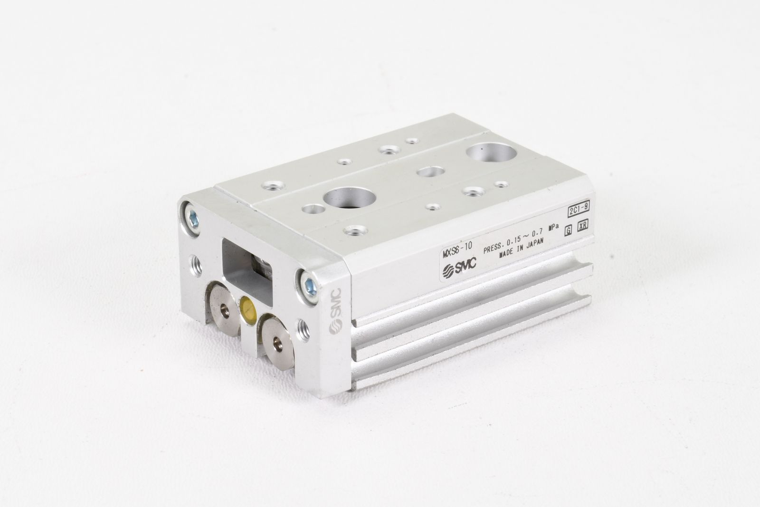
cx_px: 380
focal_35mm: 110
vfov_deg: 12.5
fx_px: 2322
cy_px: 254
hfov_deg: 18.6
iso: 250
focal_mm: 55
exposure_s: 1/6
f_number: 25
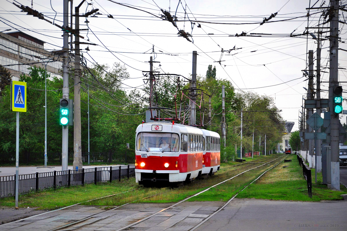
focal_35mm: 105
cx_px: 174
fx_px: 1011
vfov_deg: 13.0
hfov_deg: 19.5
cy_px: 116
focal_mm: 70
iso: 400
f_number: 5.3
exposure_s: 1/160
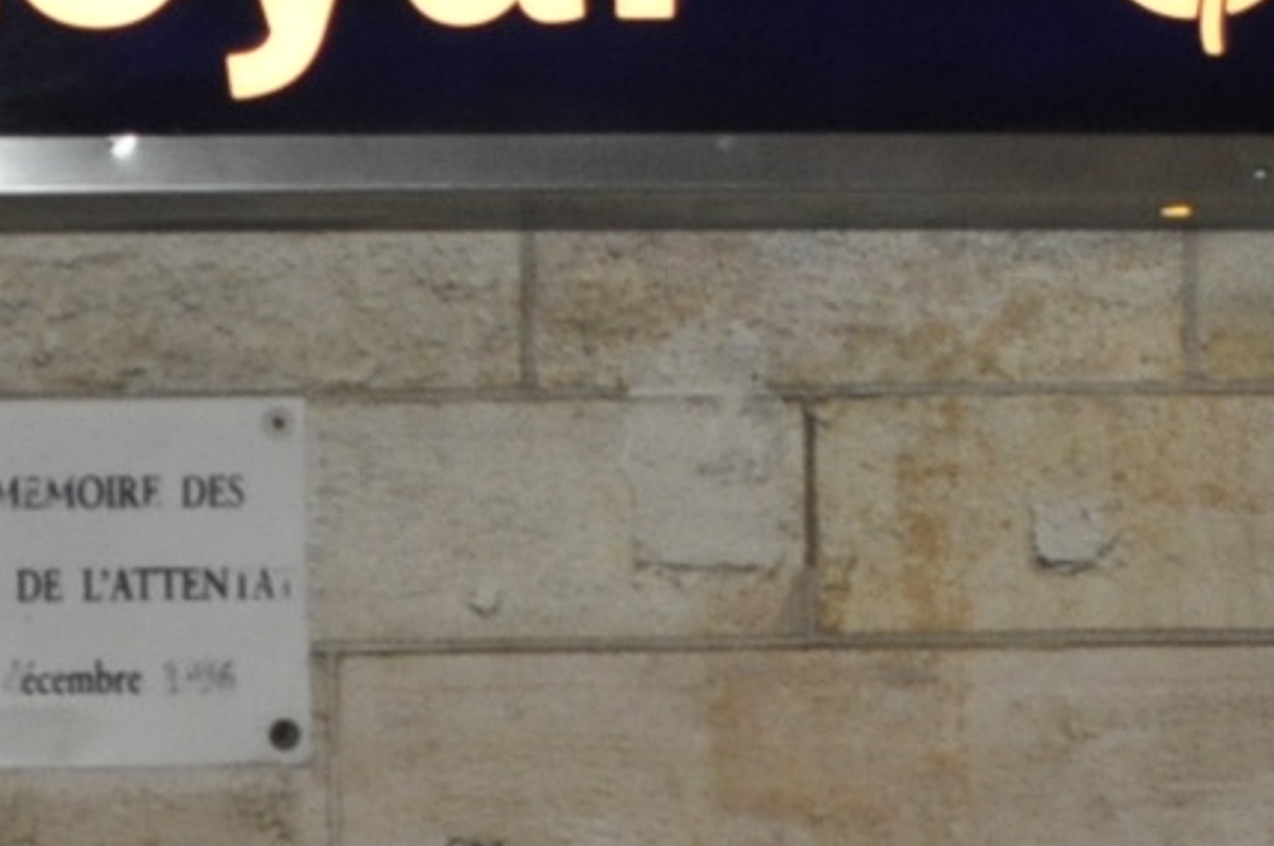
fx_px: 4772
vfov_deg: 9.7
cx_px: -104
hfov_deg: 14.9
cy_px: 1419
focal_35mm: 135
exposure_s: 1/60
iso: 800
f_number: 3.5
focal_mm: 18
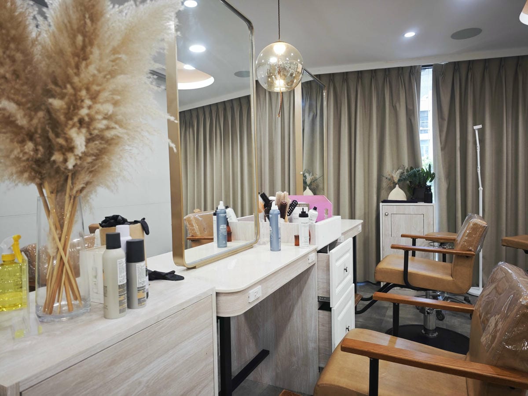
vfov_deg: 58.9
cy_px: 198
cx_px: 264
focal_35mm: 23
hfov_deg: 73.9
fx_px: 351
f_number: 2
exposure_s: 1/120
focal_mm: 8.72
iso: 200
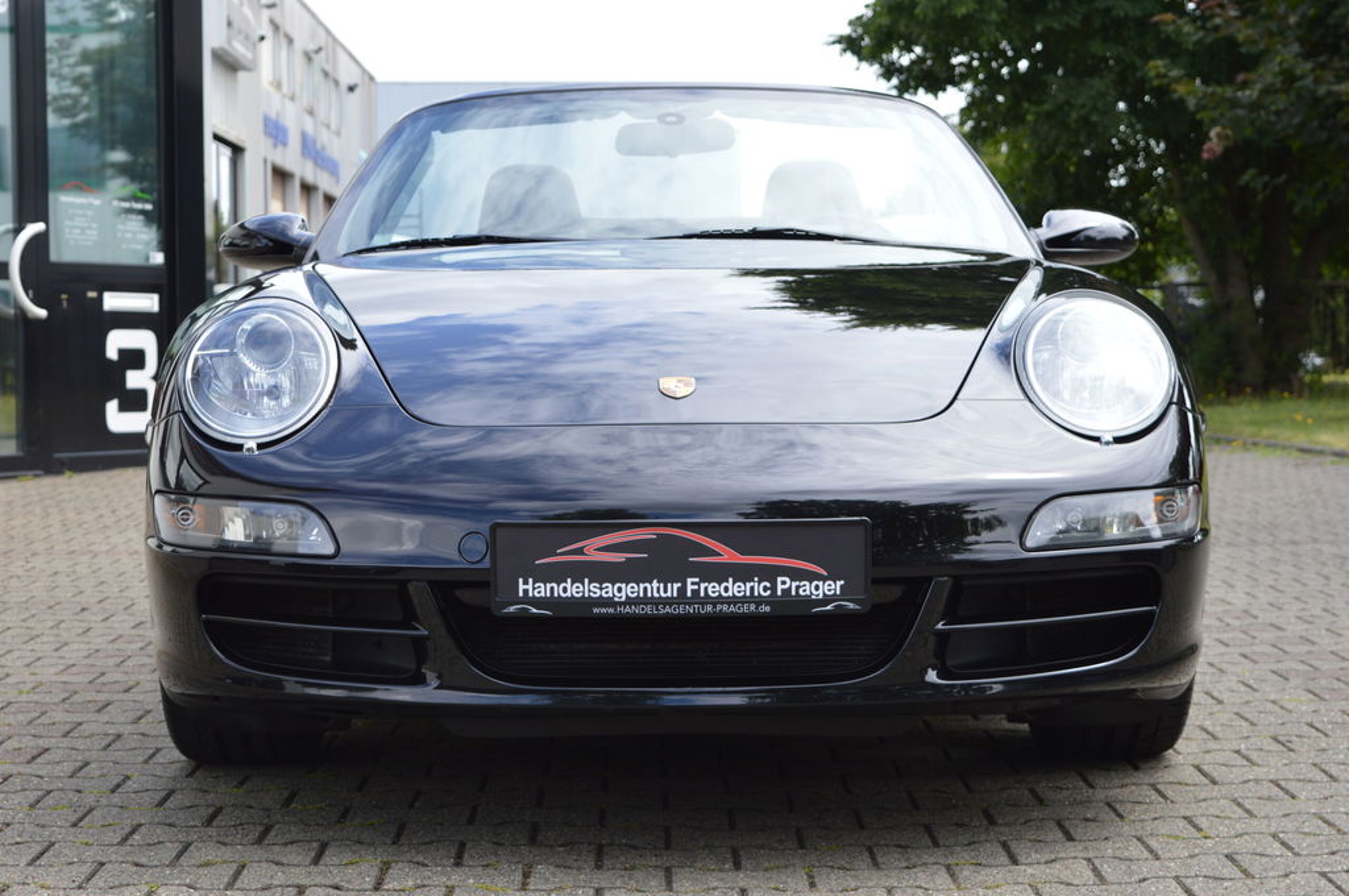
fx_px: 2582
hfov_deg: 29.3
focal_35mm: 69
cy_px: 448
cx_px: 674
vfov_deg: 19.7
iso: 100
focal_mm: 46
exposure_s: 1/160
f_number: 6.3
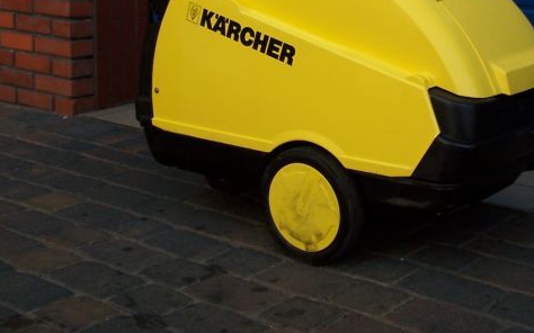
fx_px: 989
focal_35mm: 68
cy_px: 37
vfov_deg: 18.8
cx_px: 346
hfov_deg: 30.0
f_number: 2.8
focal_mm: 6.3
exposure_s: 1/125
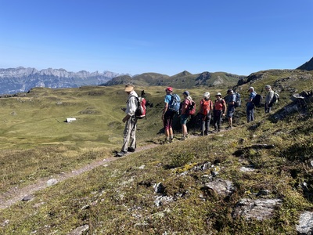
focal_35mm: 26
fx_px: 235
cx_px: 156
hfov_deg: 67.3
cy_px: 118
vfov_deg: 53.1
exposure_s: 1/2618
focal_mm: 4.2
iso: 32
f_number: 1.6
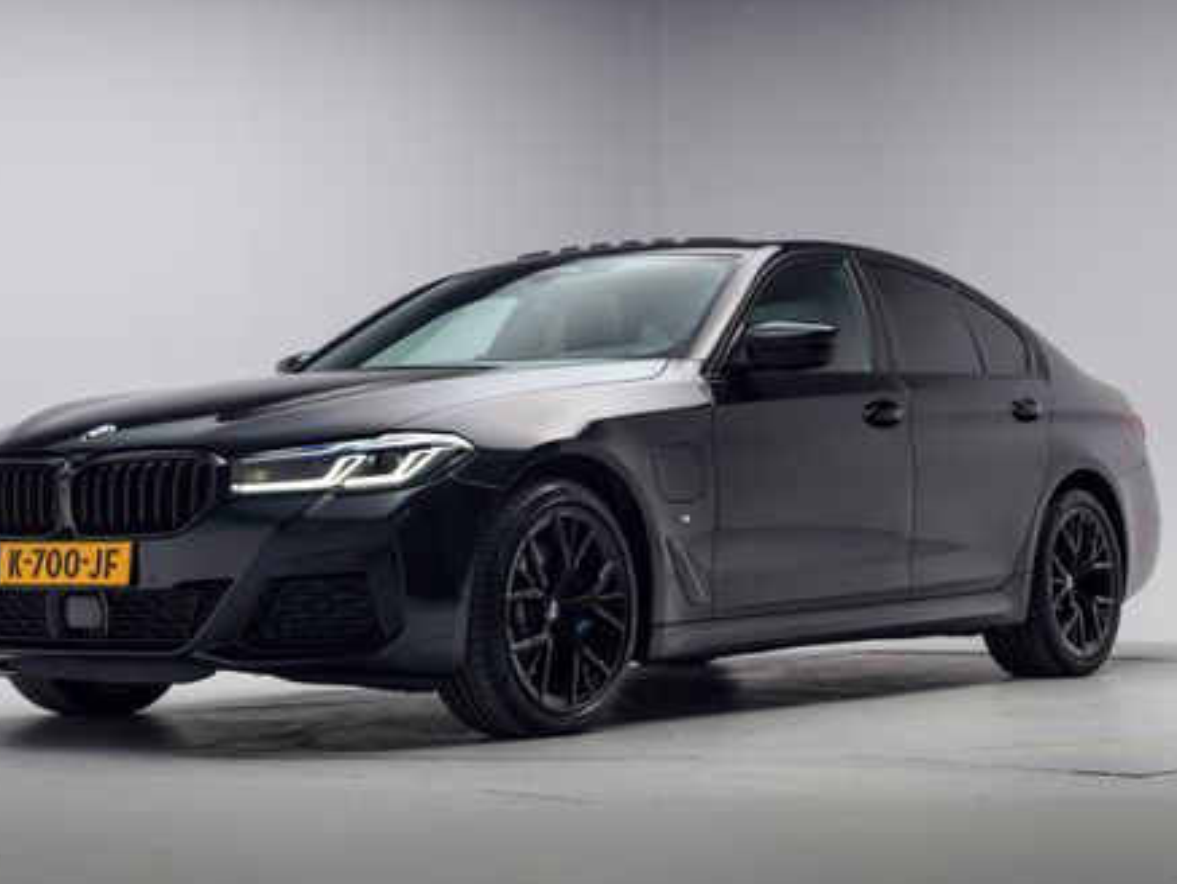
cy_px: 441
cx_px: 544
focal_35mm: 55
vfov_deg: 26.6
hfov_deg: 34.9
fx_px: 1871
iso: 100
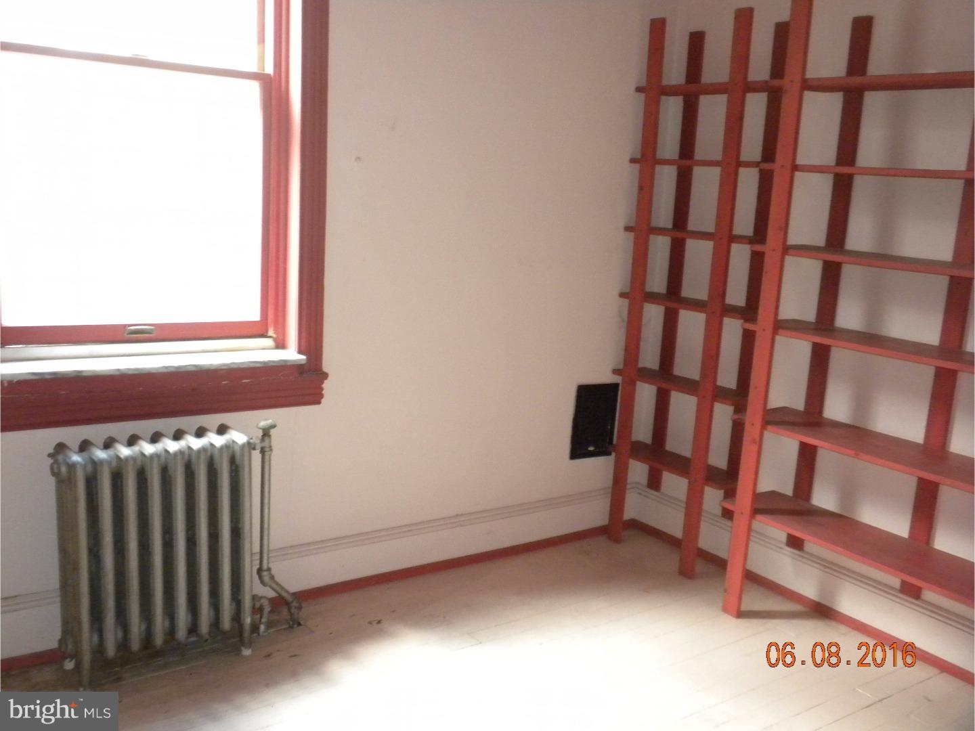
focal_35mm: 37
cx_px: 488
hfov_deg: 50.1
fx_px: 1042
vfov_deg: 38.7
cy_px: 366
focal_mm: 6.6
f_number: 3.5
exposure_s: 1/32.7
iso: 400
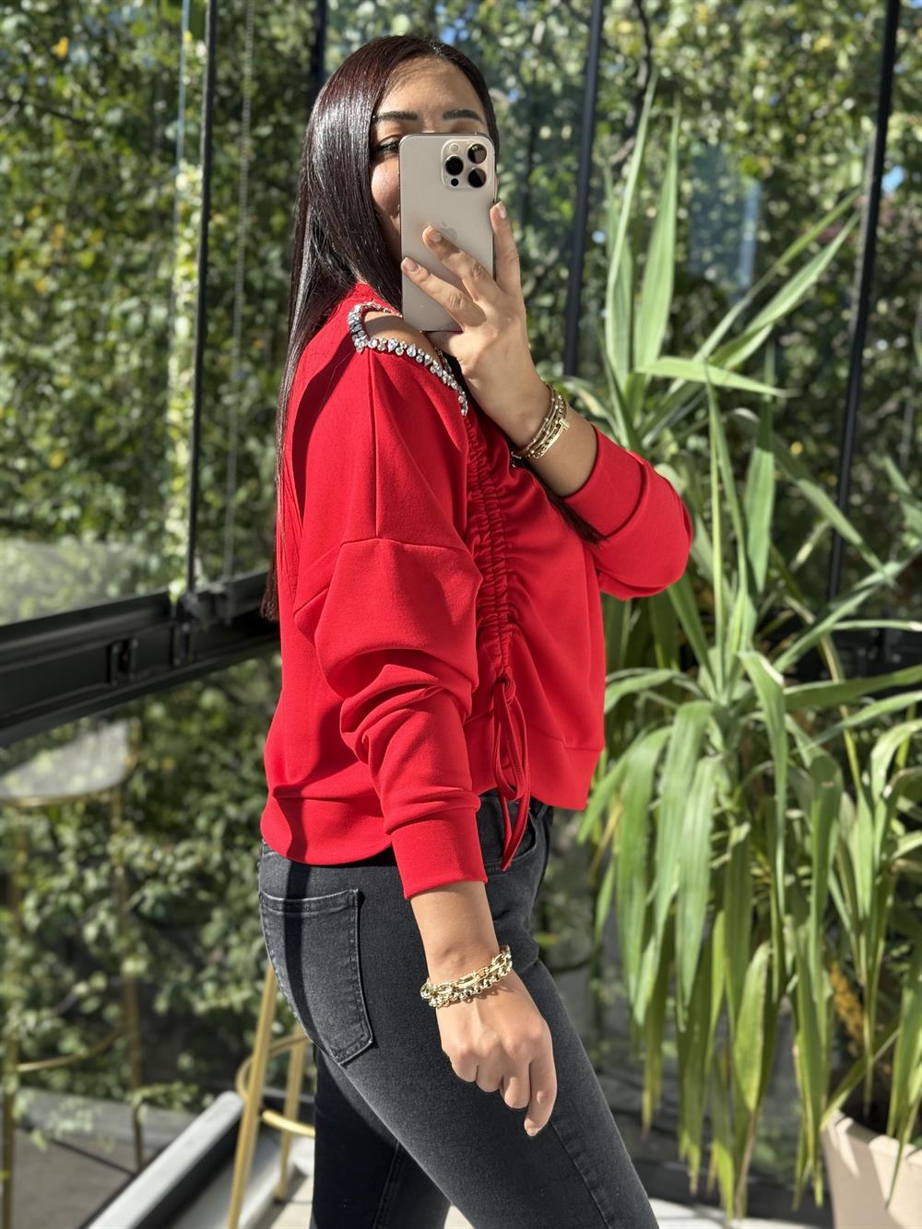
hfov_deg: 30.3
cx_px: 461
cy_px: 614
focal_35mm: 48
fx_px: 1704
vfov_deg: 39.7
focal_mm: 6.76
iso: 64
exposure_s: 1/846
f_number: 1.78
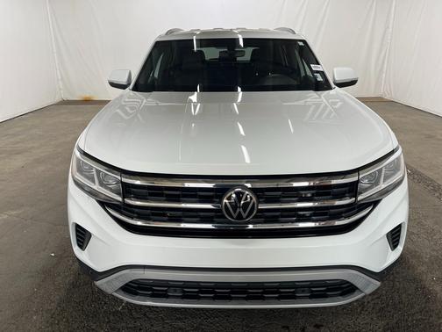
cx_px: 221
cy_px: 166
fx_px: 332
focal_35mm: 26
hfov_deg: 67.3
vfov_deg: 53.1
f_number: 1.6
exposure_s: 1/121
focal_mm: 5.1
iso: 50
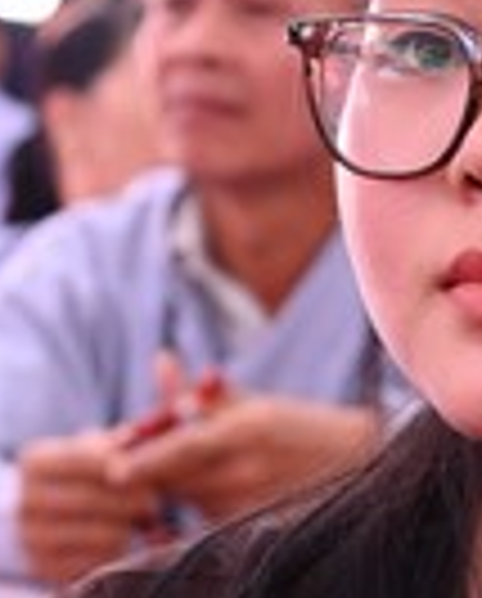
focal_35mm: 237
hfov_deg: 6.5
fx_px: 4212
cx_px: 525
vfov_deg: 8.0
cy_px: 814
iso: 800
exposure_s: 1/200
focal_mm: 52
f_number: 4.5
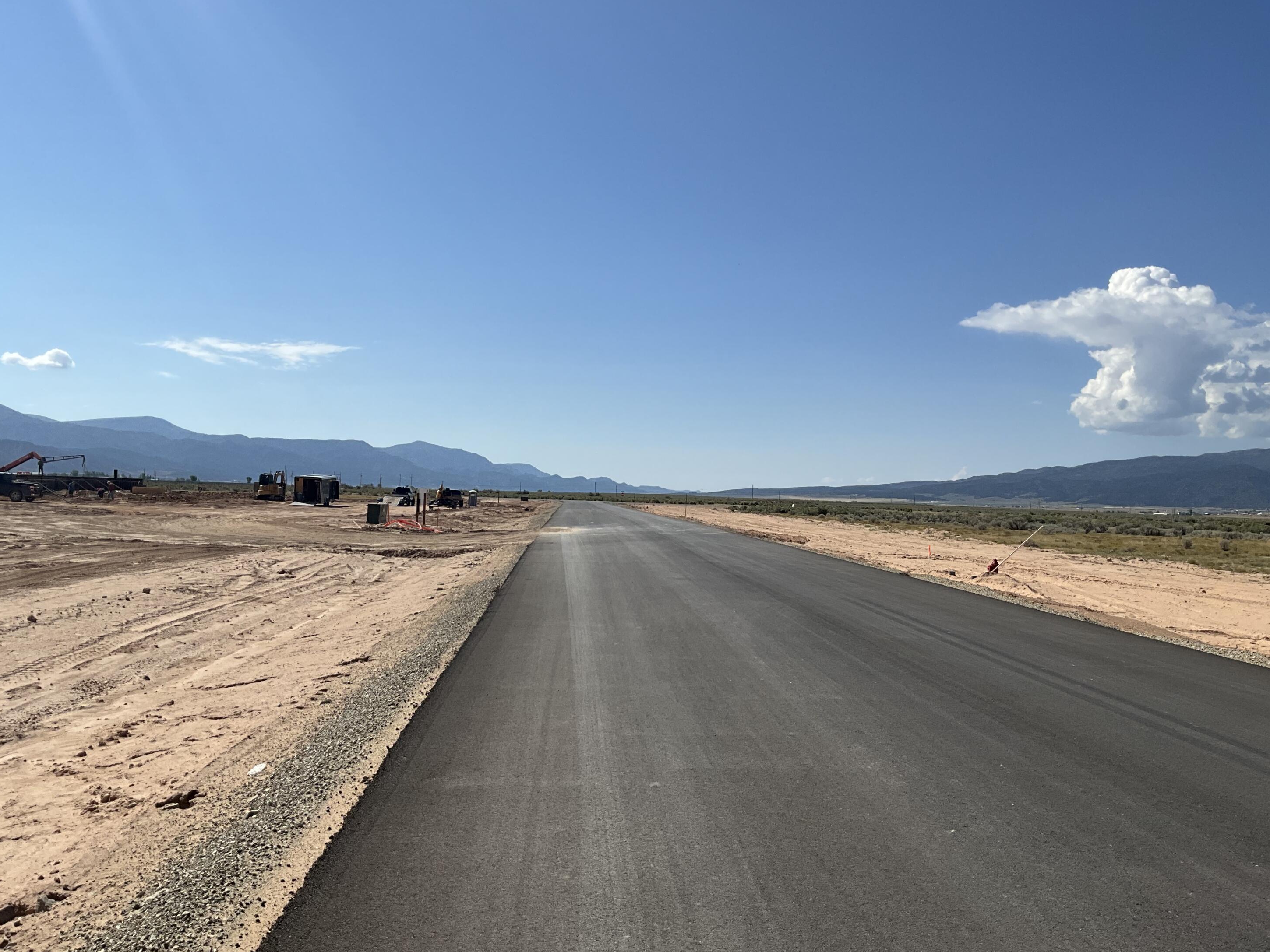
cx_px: 624
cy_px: 477
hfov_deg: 60.0
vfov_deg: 46.8
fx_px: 1101
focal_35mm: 30
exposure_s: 1/4065
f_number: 1.8
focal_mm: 3
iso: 25
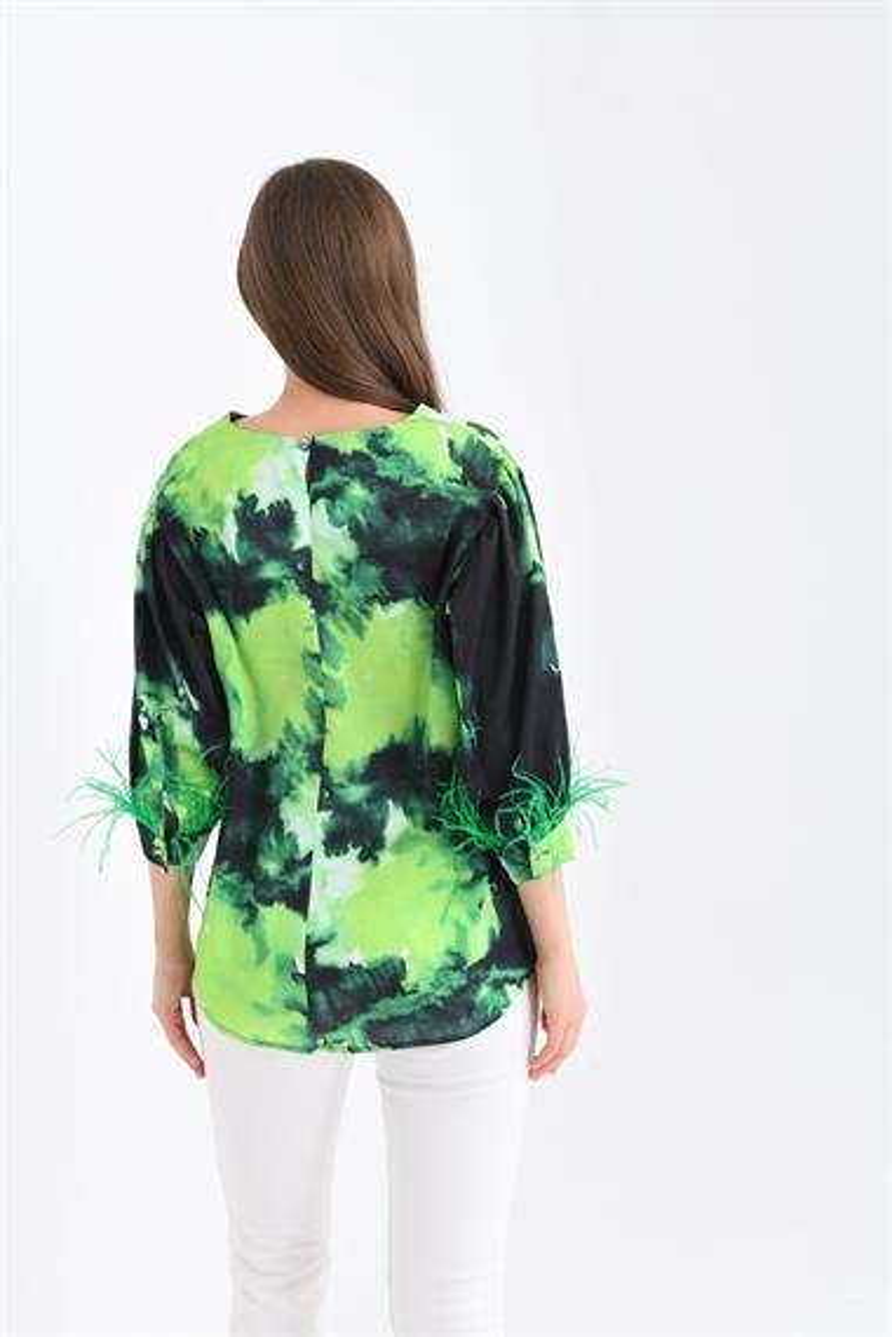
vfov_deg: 36.2
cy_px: 668
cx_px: 446
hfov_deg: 24.6
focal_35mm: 55
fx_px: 2044
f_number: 6.3
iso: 125
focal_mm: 55
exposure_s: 1/125
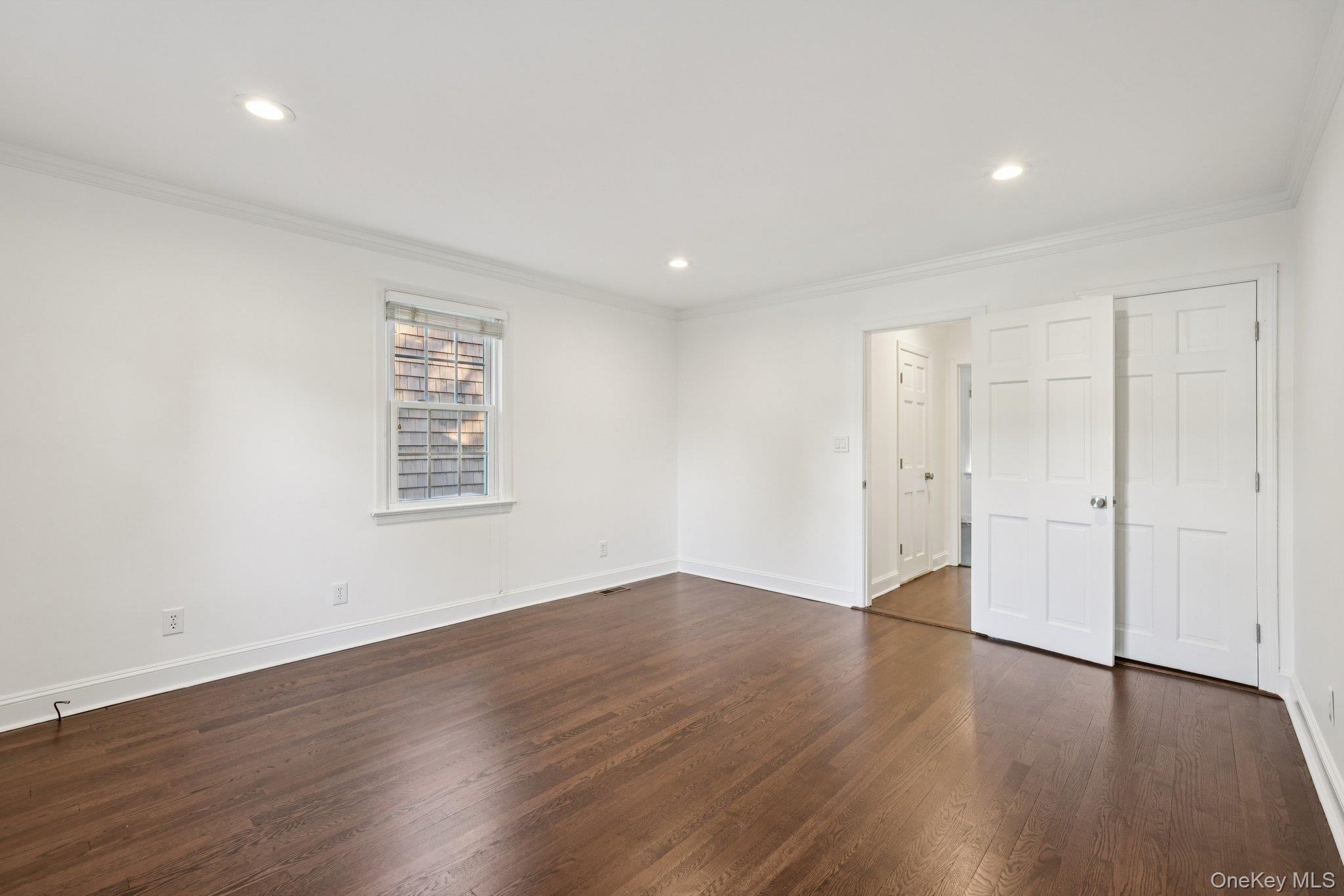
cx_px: 672
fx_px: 597
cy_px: 448
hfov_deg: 96.7
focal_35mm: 16
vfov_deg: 73.7
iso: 400
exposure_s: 1/10
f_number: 9
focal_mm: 16
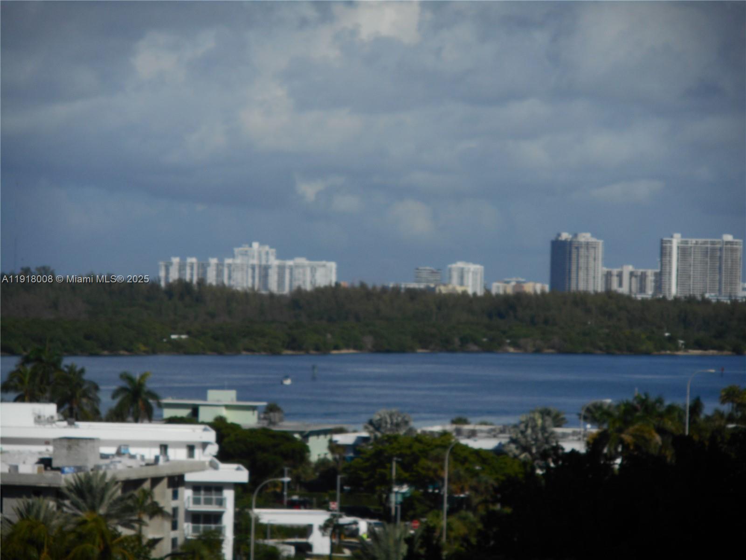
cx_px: 373
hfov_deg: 9.9
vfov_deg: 7.4
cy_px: 280
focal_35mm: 200
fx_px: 4310
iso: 80
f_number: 6.6
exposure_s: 1/640
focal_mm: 36
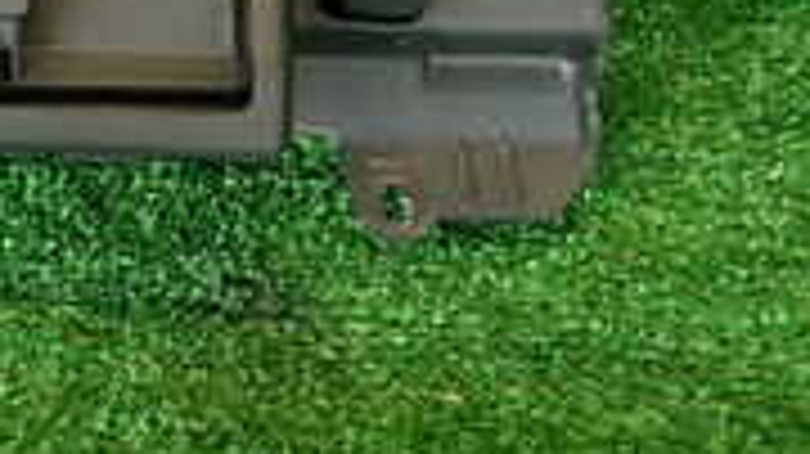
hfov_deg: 19.3
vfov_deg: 12.4
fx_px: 1953
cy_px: -310
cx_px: -531
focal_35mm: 91
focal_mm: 4.5
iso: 200
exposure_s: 1/40
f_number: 2
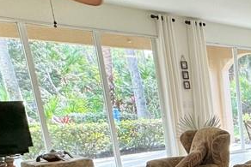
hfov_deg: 28.5
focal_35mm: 51
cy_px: 188
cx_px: 358
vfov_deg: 24.6
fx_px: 356
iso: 100
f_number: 2.2
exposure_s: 1/120
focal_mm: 2.22
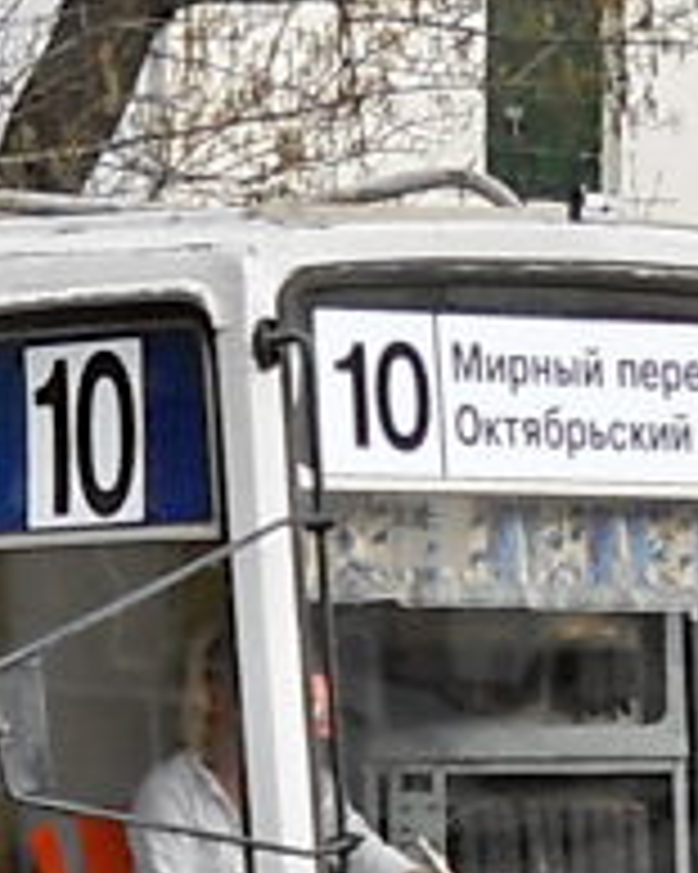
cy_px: 637
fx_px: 5453
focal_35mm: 211
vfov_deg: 9.1
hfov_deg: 7.1
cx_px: -653
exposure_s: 1/250
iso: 80
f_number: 3.1
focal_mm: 6.72
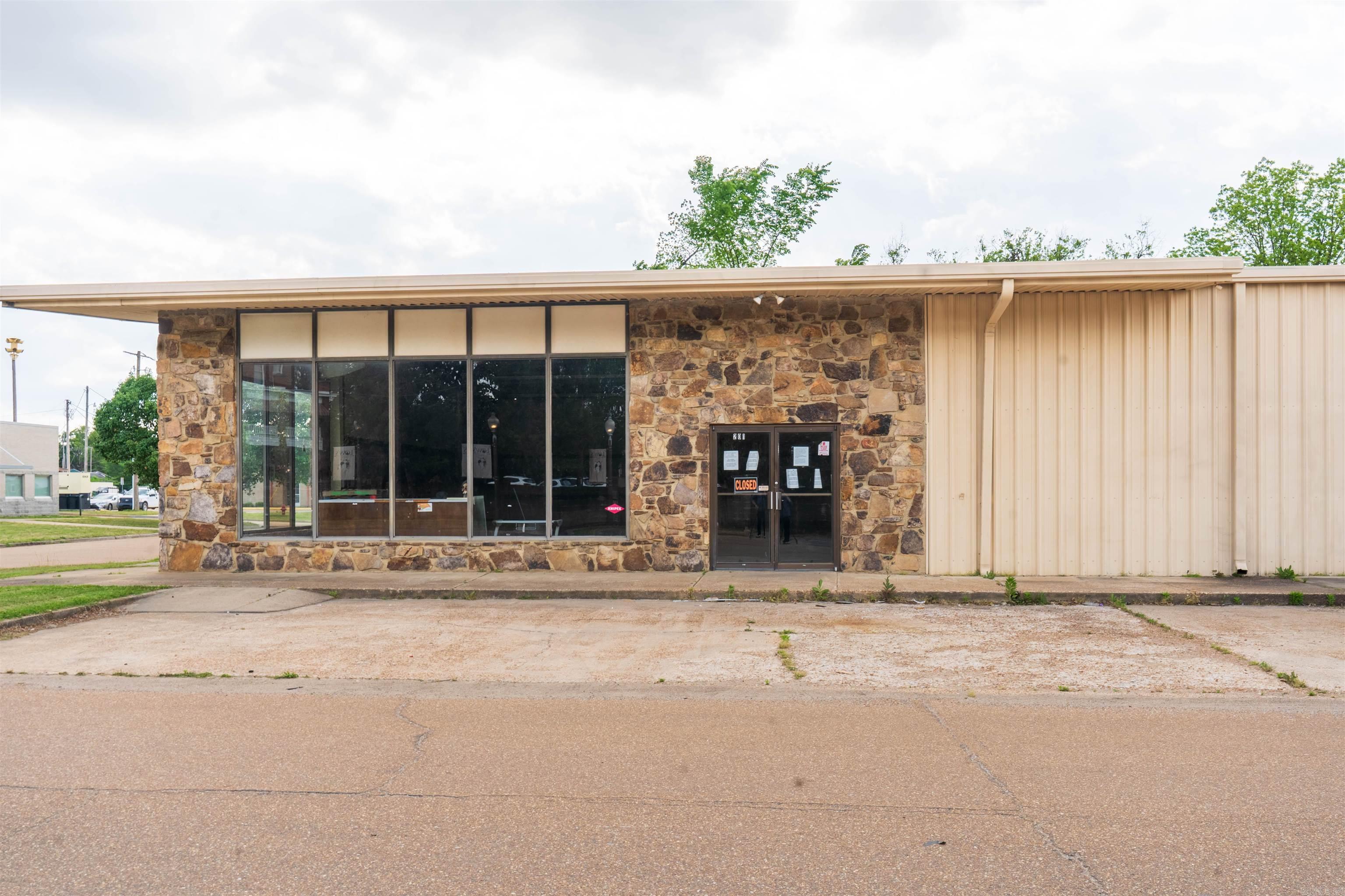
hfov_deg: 60.3
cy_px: 448
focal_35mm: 31
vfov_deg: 42.3
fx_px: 1158
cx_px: 672
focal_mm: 31
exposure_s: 1/500
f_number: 11
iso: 100
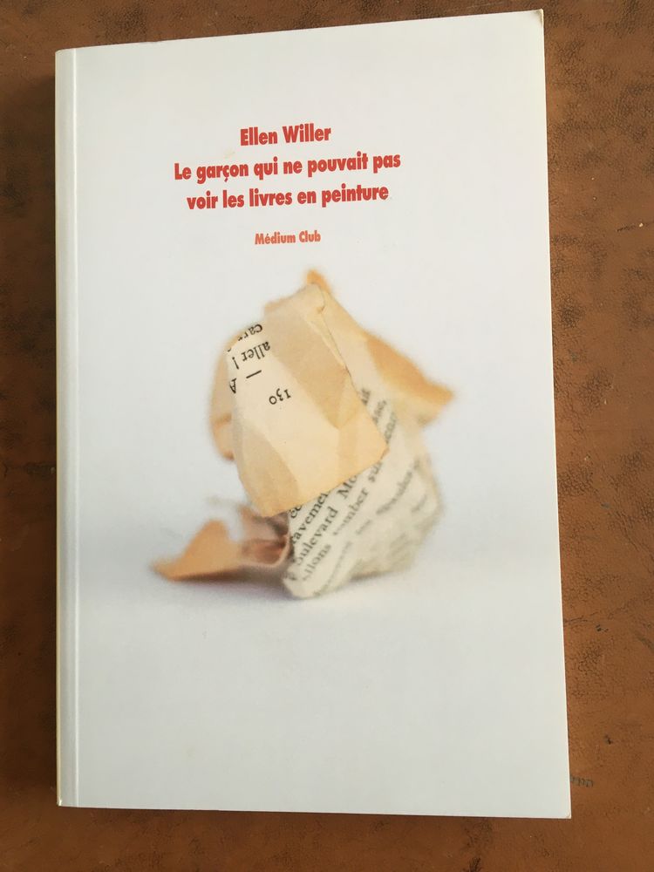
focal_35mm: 29
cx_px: 327
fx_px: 731
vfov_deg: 61.7
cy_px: 436
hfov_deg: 48.2
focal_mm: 4.15
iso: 40
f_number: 2.2
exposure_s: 1/33
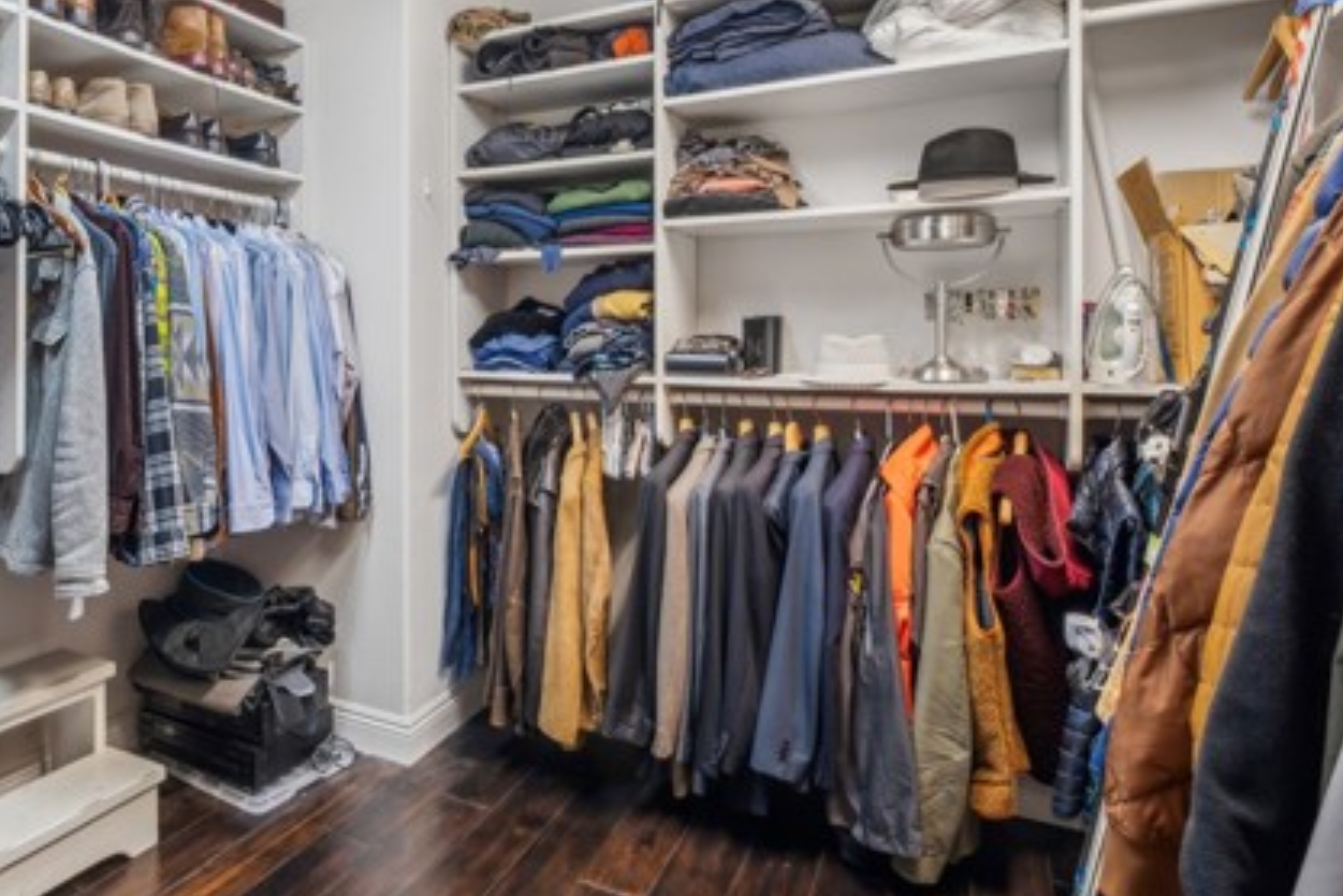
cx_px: 357
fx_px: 858
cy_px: 369
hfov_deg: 71.6
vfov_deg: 54.8
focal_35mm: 23
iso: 160
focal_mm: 10
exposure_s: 1/3.33
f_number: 8
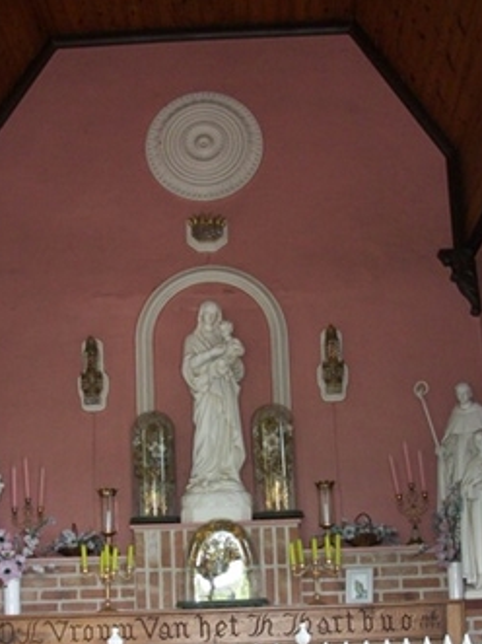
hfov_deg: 25.2
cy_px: 436
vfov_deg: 32.9
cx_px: 225
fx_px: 1077
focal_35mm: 58
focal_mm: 5.7
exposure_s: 1/60
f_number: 2.9
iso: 160
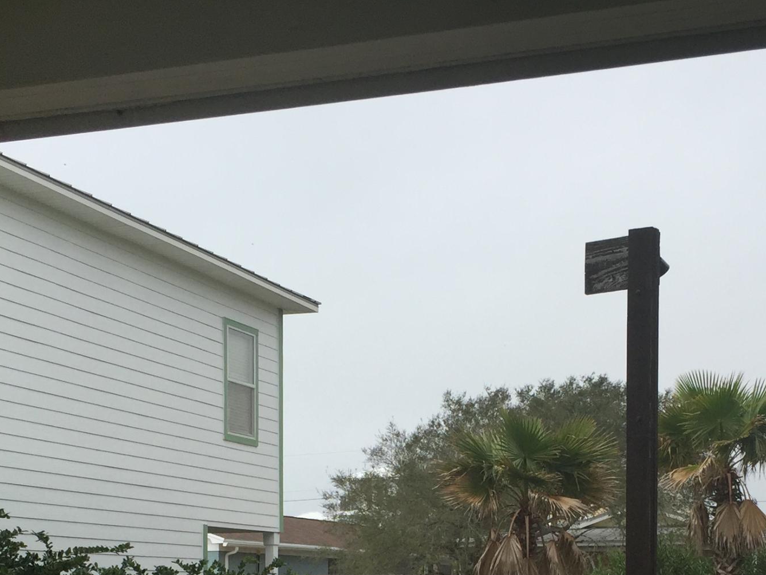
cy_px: 641
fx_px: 1439
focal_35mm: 65
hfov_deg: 29.8
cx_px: 425
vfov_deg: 21.4
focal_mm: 4.15
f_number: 2.2
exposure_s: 1/2326
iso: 32
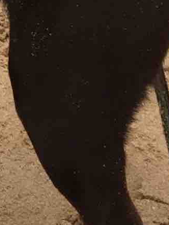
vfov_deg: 8.3
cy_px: -333
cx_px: -234
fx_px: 1418
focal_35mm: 218
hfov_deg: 6.5
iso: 32
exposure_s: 1/694
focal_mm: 4.15
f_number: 2.2
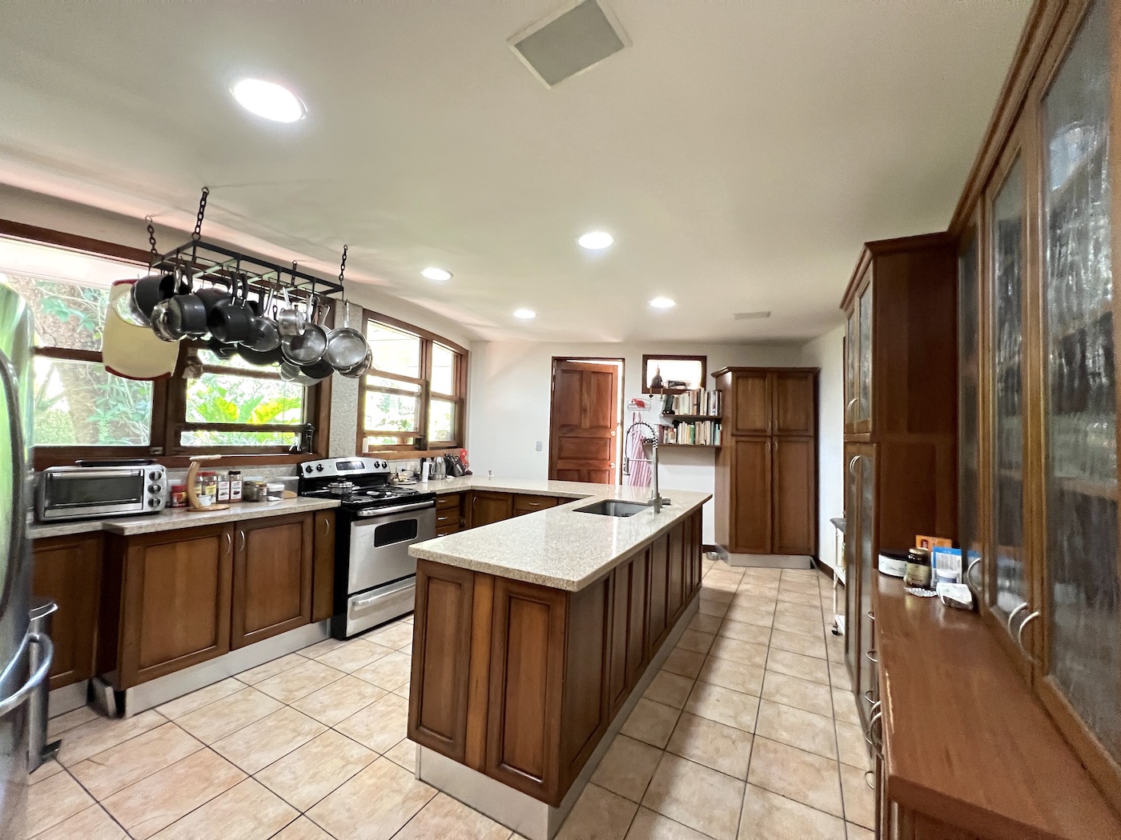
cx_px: 560
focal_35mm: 13
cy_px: 420
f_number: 1.8
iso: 800
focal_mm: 1.57
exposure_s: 1/60
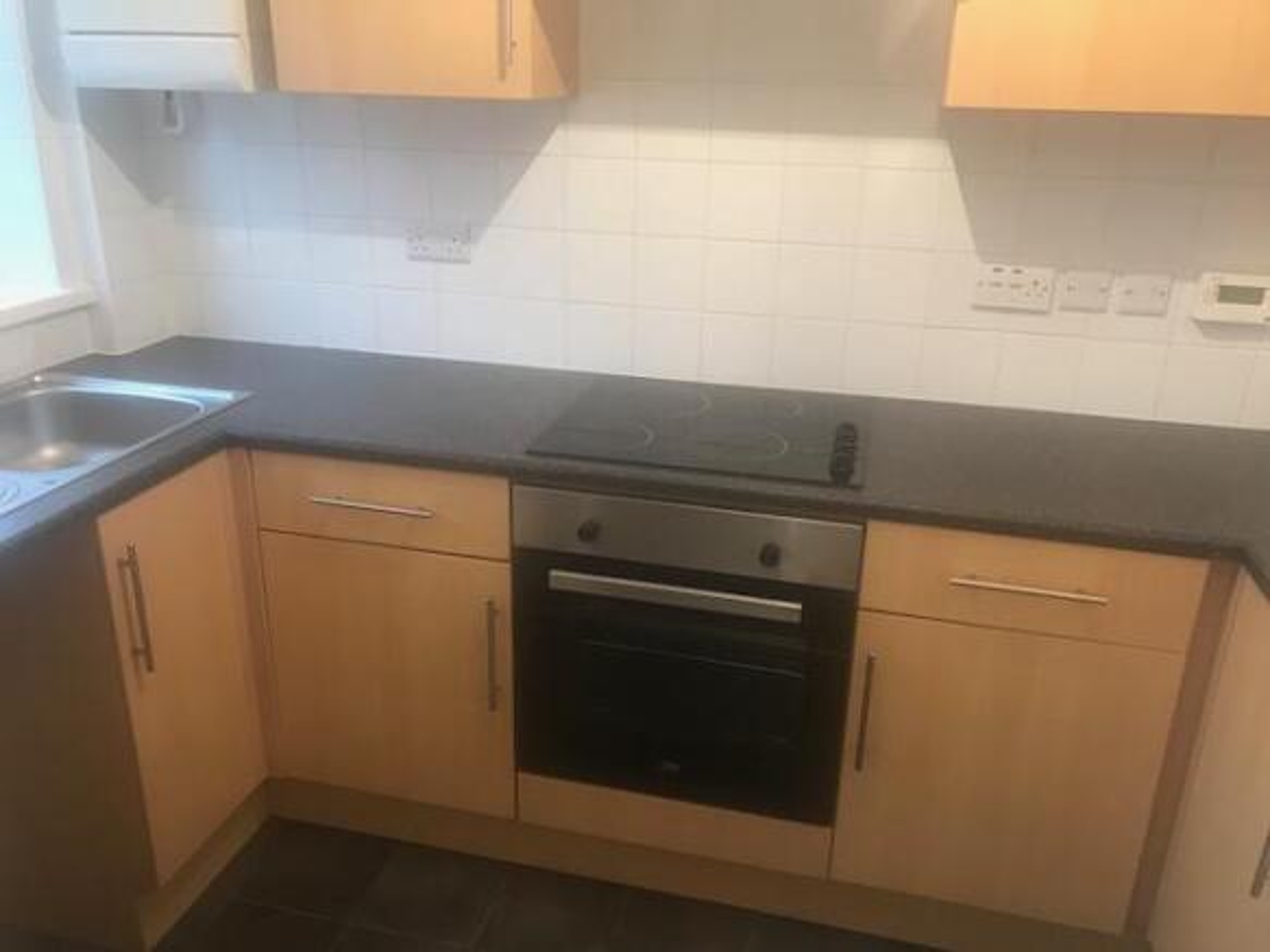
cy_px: 476
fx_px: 1027
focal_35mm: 28
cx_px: 635
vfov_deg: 49.7
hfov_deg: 63.5
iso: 40
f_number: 1.8
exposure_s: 1/17
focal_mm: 3.99
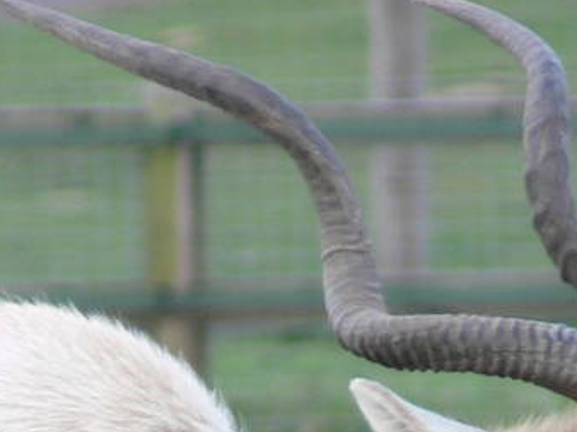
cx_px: 253
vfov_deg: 0.7
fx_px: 33147
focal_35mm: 1990
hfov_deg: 1.0
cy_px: 784
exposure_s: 1/100
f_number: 4
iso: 80
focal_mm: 88.8
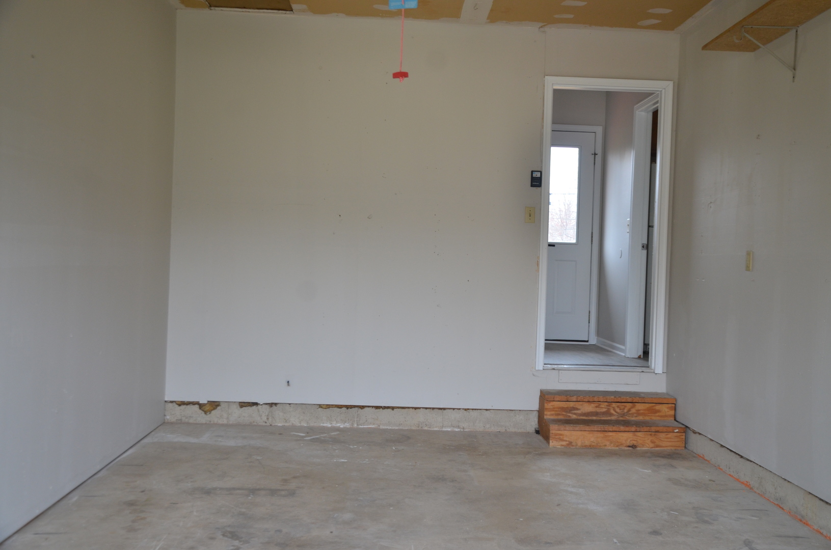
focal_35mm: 38
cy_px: 275
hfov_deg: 51.4
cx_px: 416
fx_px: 864
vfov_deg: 35.3
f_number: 5
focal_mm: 25
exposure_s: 1/100
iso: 400
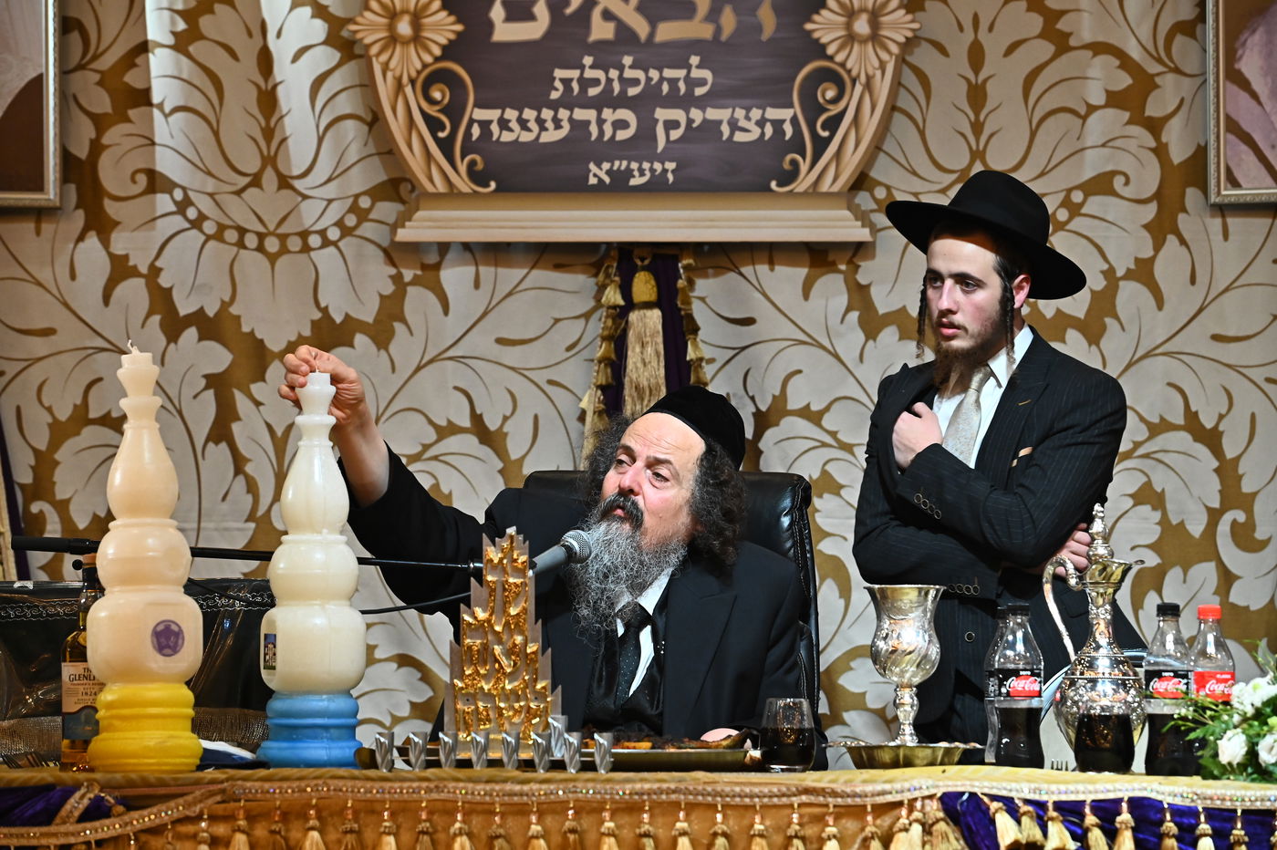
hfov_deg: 14.2
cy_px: 425
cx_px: 638
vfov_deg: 9.5
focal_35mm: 145
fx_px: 5141
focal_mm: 145
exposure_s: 1/125
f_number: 8
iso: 3200
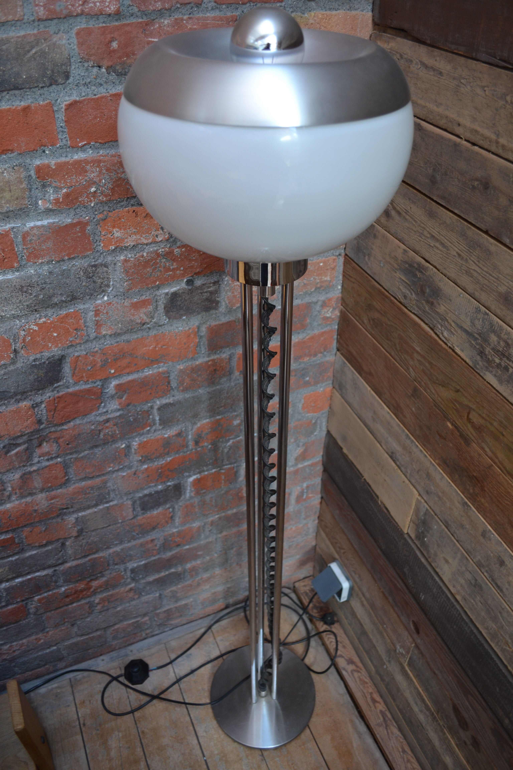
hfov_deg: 47.9
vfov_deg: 67.4
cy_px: 385
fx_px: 577
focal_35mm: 27
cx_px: 256
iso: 400
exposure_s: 1/15
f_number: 3.5
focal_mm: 18
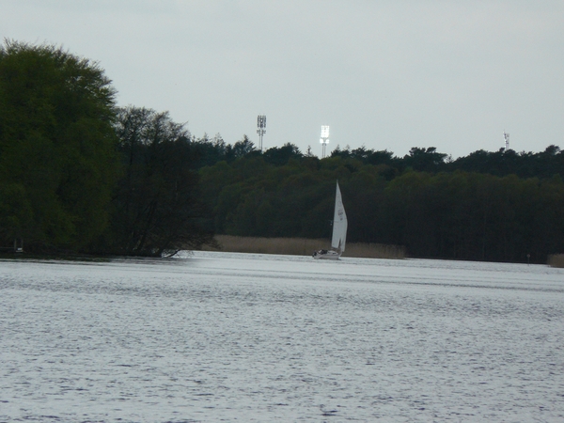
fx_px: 7039
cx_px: 282
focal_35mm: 432
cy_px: 212
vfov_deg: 3.4
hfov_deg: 4.6
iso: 200
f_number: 8
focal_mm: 72
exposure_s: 1/500
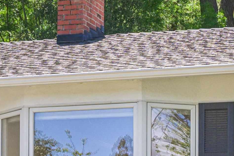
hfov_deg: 13.7
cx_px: 295
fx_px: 943
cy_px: 183
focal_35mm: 145
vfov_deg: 9.4
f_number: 9
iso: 400
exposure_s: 1/250
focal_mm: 30
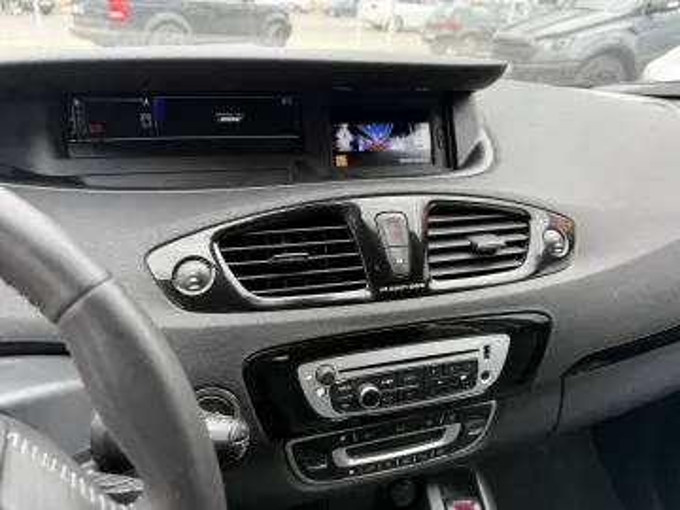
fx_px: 471
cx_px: 340
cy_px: 255
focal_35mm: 24
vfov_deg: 56.8
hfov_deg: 71.6
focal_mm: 6.76
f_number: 1.78
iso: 100
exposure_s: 1/256
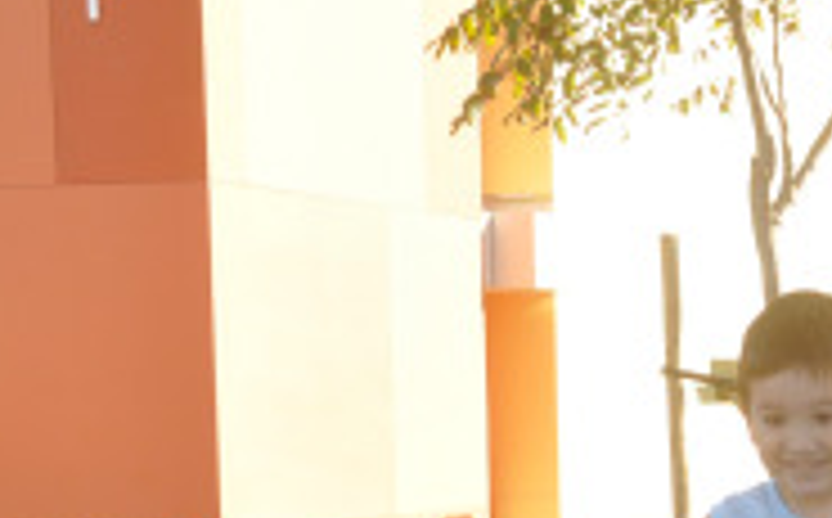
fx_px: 2932
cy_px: 782
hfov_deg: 15.8
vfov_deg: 9.8
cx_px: 836
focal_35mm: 129
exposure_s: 1/160
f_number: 6.3
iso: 200
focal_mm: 29
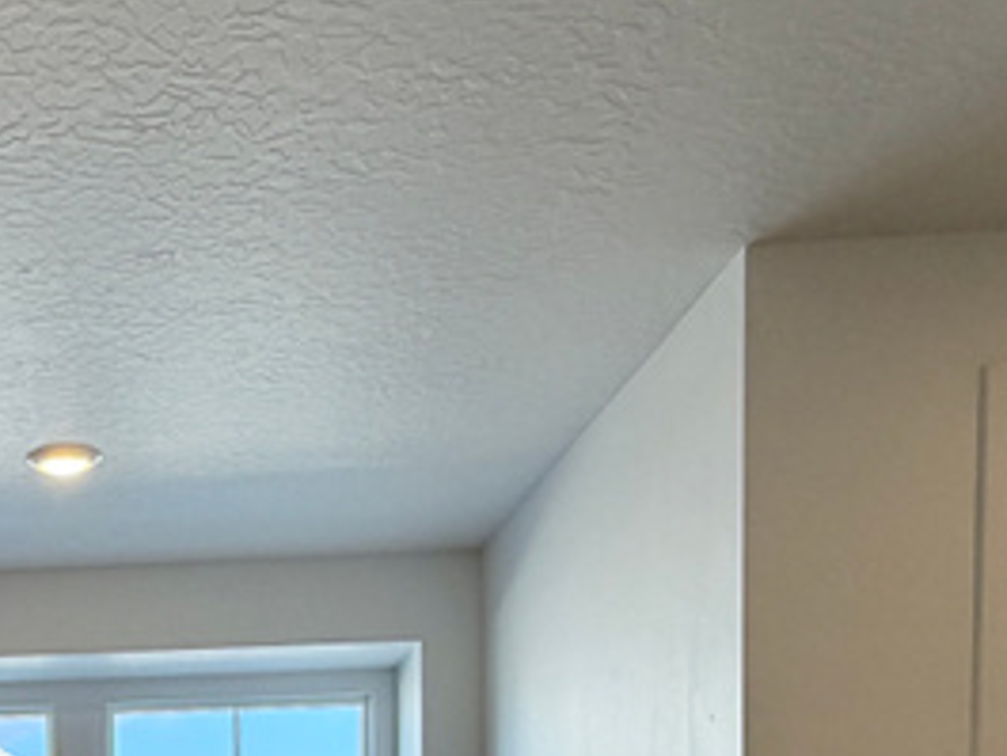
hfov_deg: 32.3
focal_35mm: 54
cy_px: 1049
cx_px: -34
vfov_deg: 23.2
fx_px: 1572
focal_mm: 2.22
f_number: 2.2
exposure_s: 1/120
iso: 64
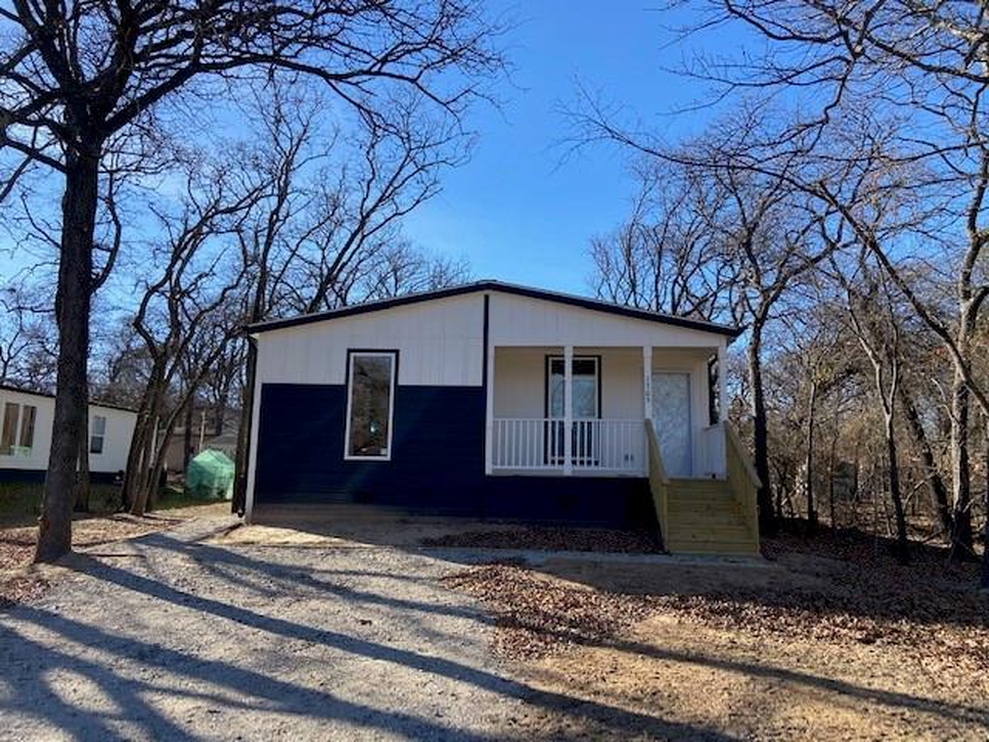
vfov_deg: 53.1
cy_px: 371
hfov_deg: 67.3
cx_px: 494
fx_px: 743
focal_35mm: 26
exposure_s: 1/1272
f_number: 1.8
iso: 32
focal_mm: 4.25
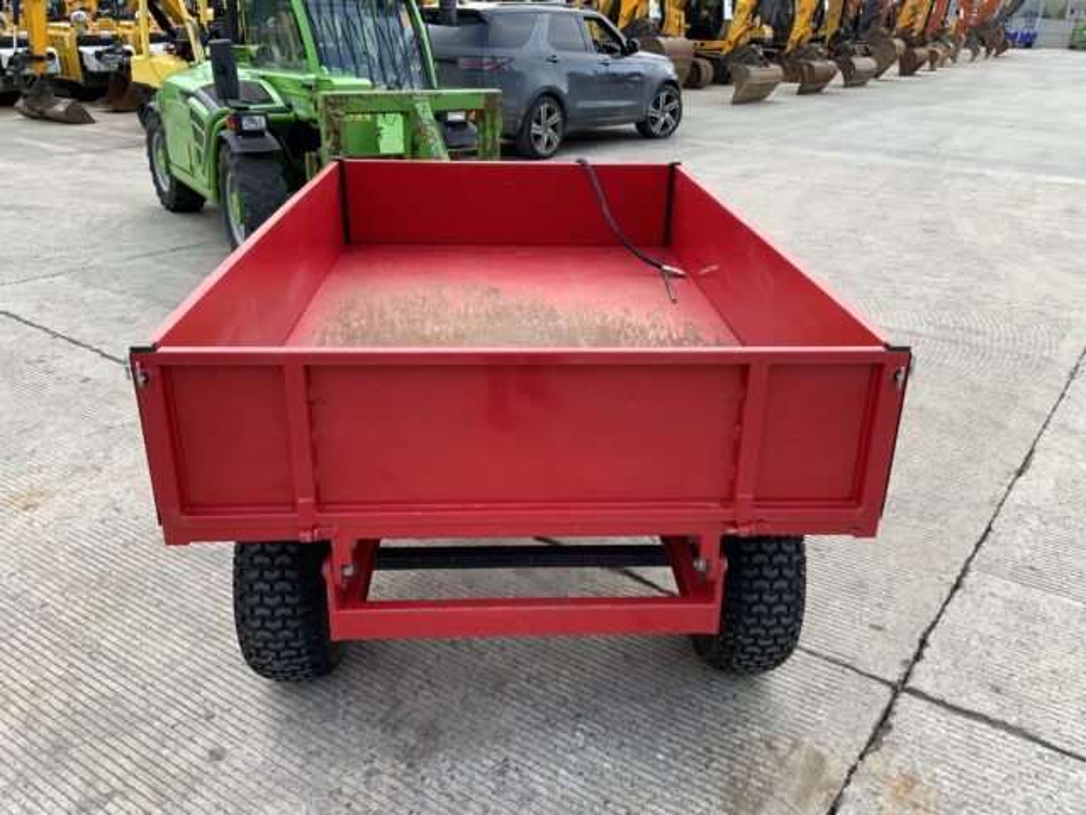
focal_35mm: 29
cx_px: 543
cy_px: 408
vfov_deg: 48.2
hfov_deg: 61.7
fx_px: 910
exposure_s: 1/272
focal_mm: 3
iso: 16
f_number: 1.8
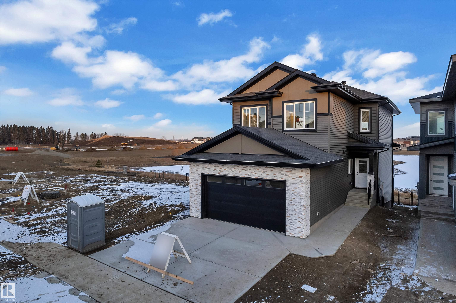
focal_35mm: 22
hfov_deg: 78.6
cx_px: 228
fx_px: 279
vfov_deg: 57.2
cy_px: 152
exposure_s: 1/320
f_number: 2.4
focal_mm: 8.38
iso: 110
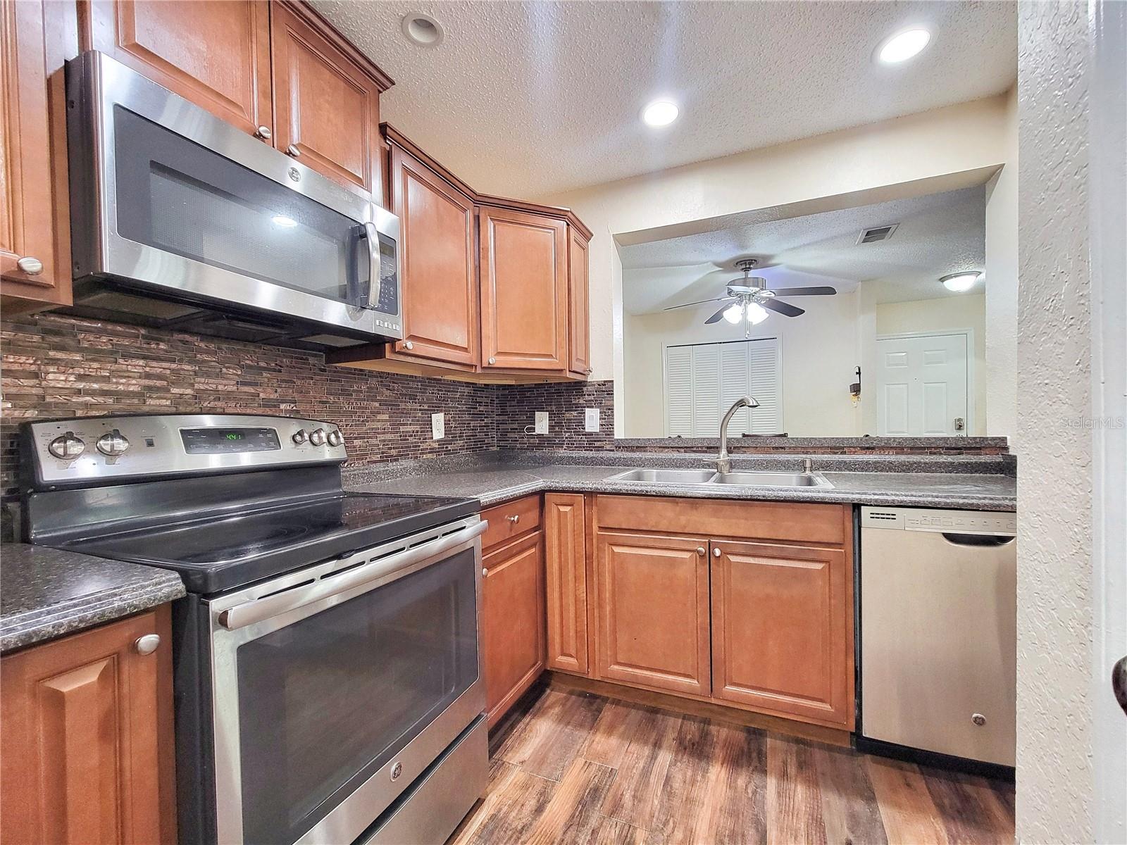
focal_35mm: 13
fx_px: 423
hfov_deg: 106.2
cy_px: 422
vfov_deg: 89.9
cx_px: 564
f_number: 2.2
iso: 320
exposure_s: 1/40
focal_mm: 2.2
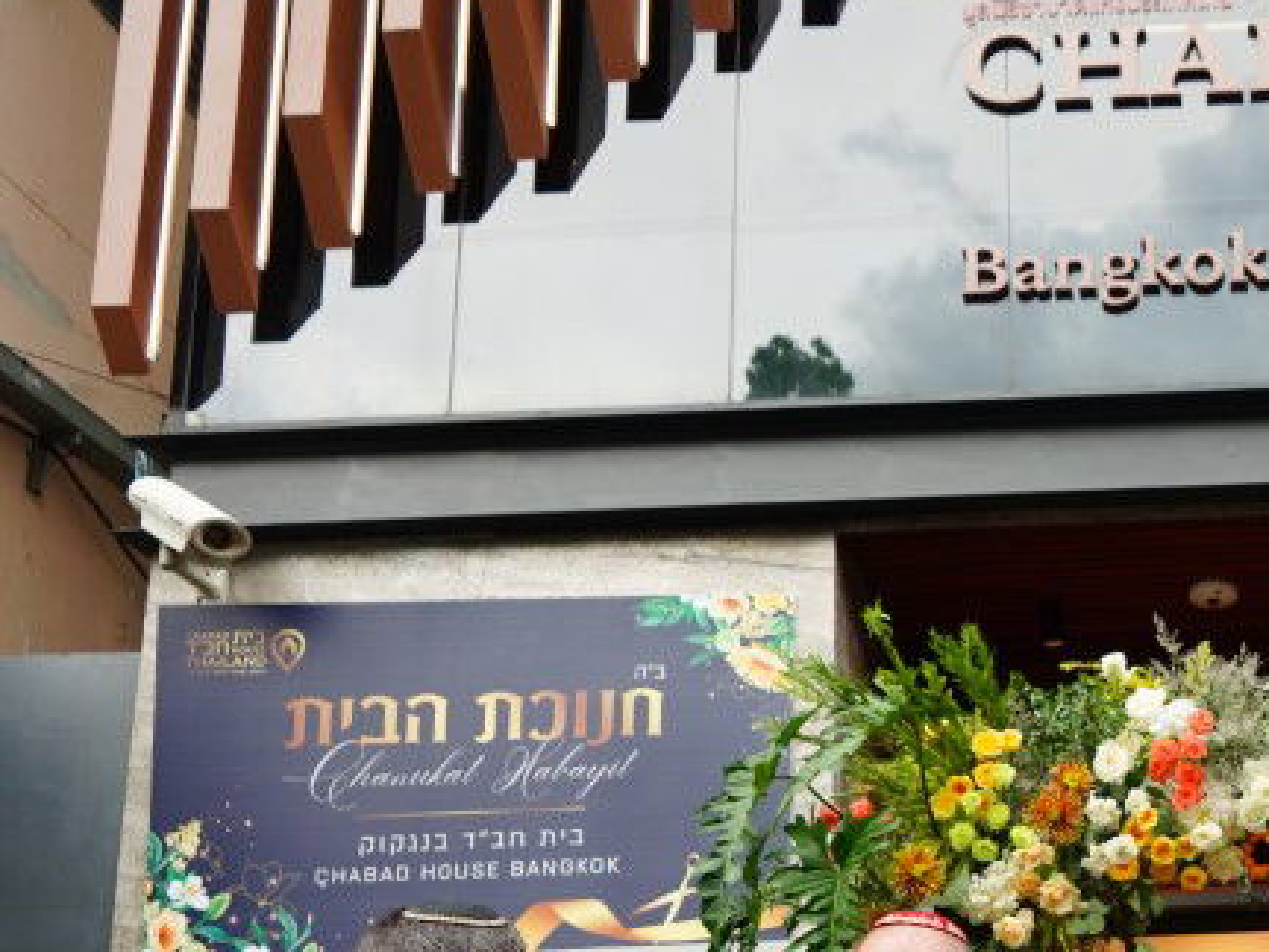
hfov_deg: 40.2
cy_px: 999
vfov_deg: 31.8
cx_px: 1269
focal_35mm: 41
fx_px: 1503
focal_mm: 16
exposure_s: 1/250
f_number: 4.5
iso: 500
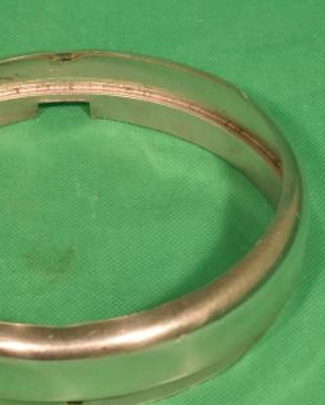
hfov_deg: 11.3
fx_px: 1645
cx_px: 74
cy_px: 200
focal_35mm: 137
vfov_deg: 14.0
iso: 800
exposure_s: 1/80
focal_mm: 50
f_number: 14
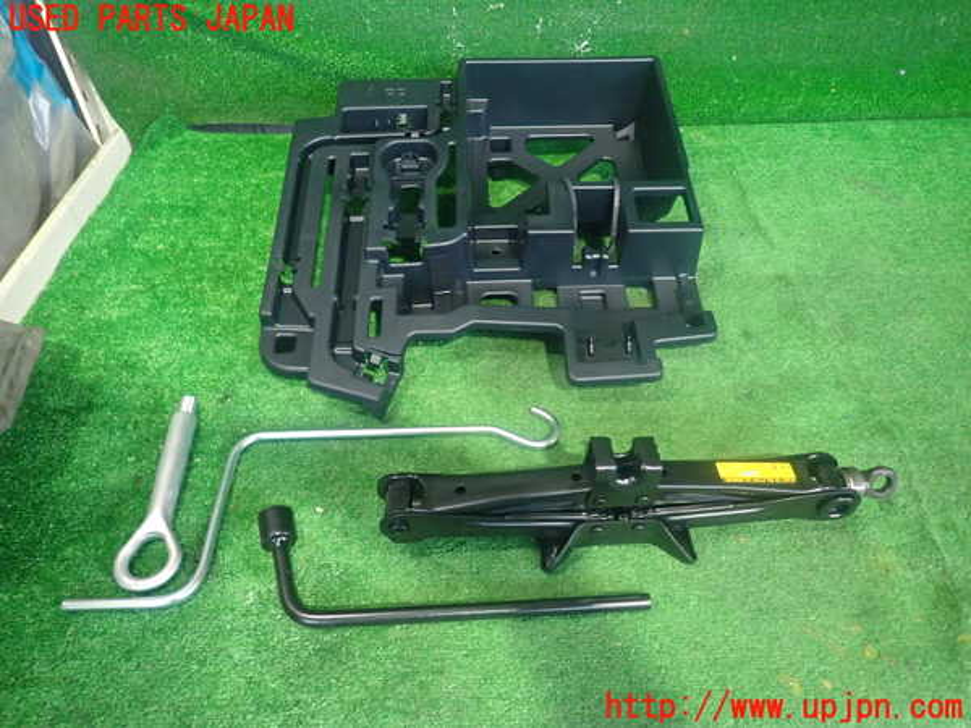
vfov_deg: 54.9
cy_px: 364
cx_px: 486
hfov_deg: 69.4
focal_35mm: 25
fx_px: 701
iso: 640
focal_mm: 4.5
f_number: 2
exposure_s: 1/30
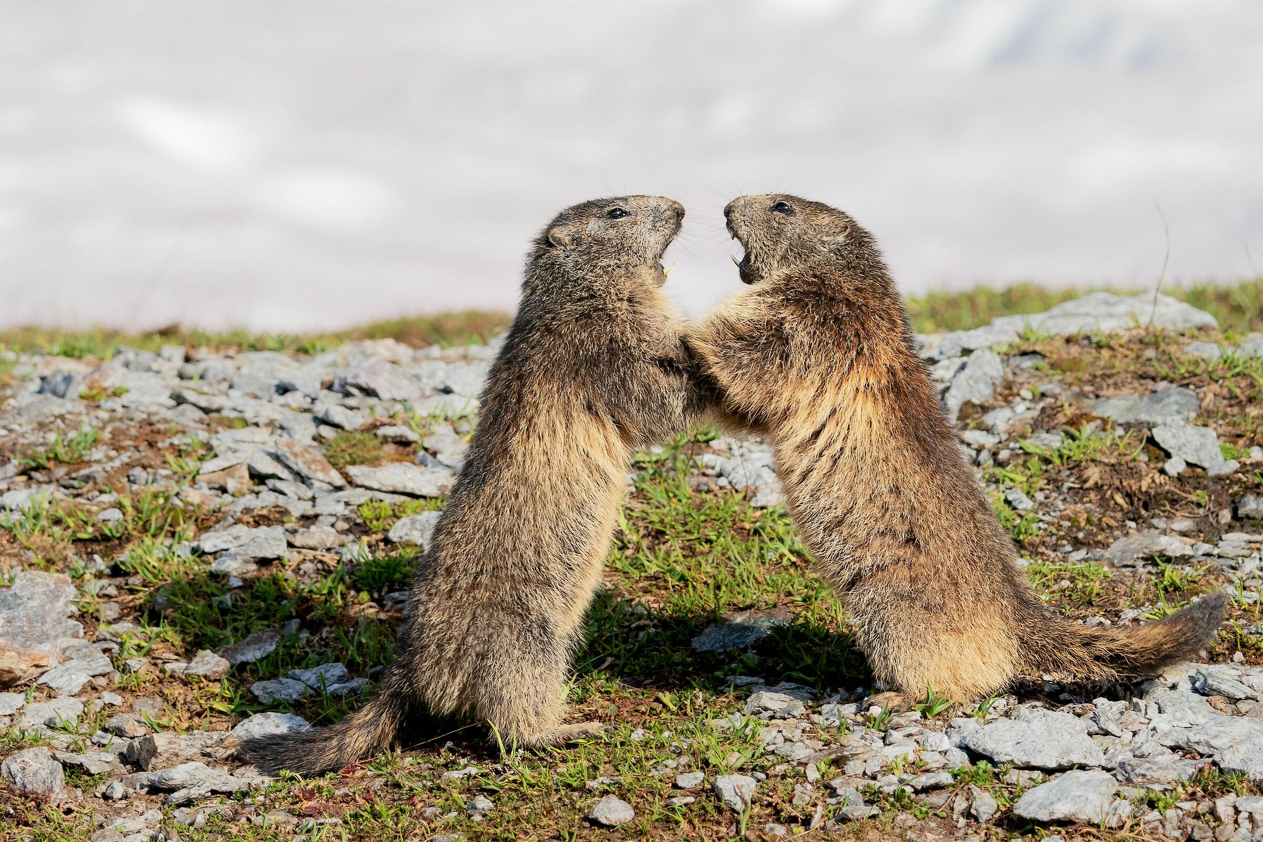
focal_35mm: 463
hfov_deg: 4.5
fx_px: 16242
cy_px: 421
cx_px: 632
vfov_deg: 3.0
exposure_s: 1/1600
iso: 1000
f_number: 7.1
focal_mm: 309
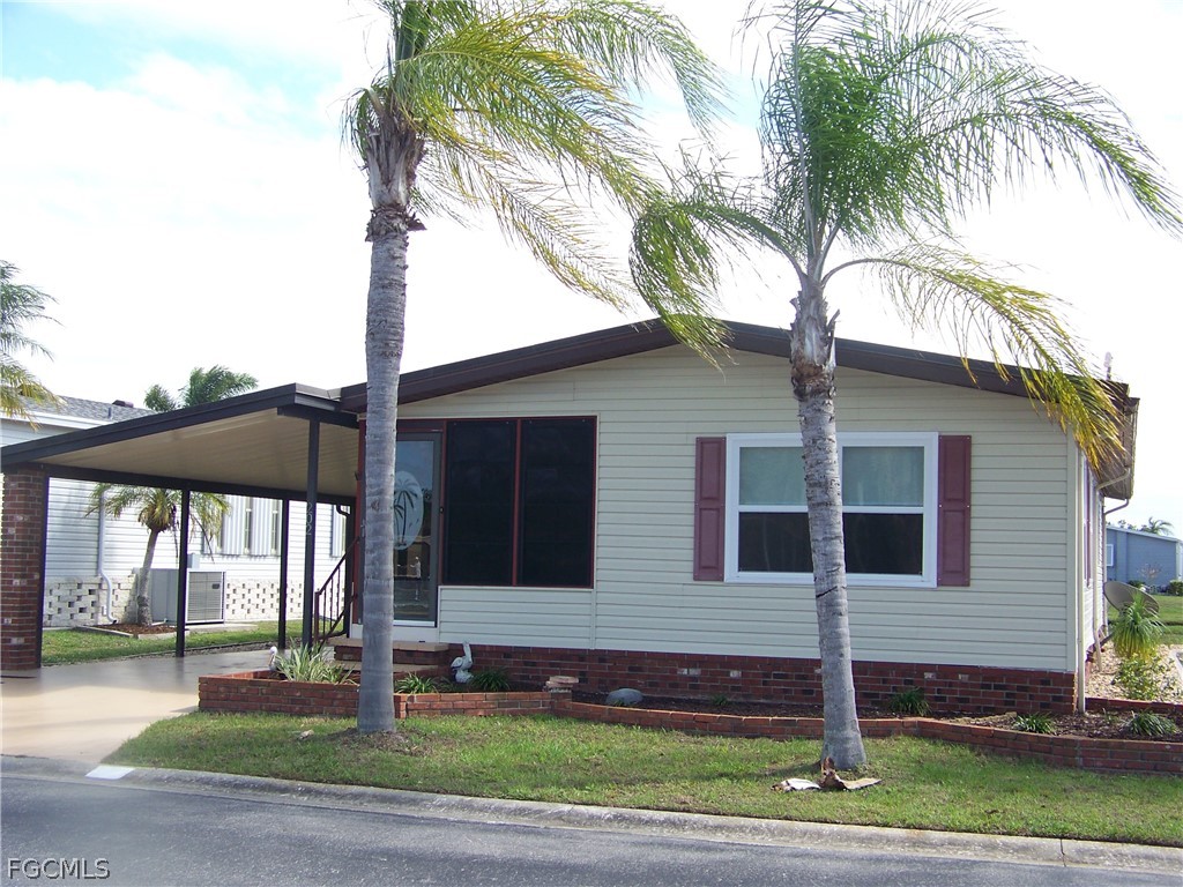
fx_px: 1470
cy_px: 444
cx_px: 592
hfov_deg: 43.9
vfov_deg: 33.6
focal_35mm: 43
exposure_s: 1/320
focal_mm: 6.75
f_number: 2.8
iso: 64
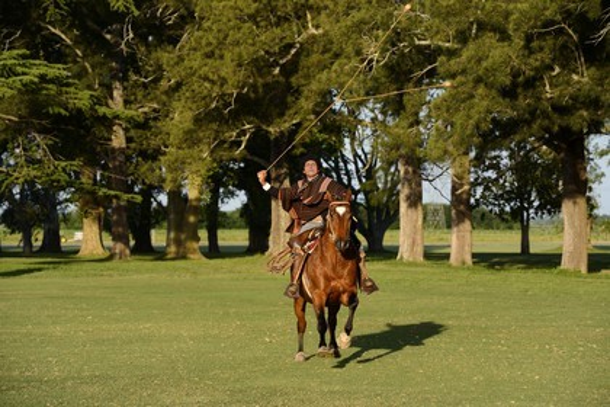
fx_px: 2541
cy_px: 204
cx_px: 305
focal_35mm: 150
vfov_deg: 9.1
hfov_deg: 13.7
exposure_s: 1/800
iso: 400
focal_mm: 150
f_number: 7.1
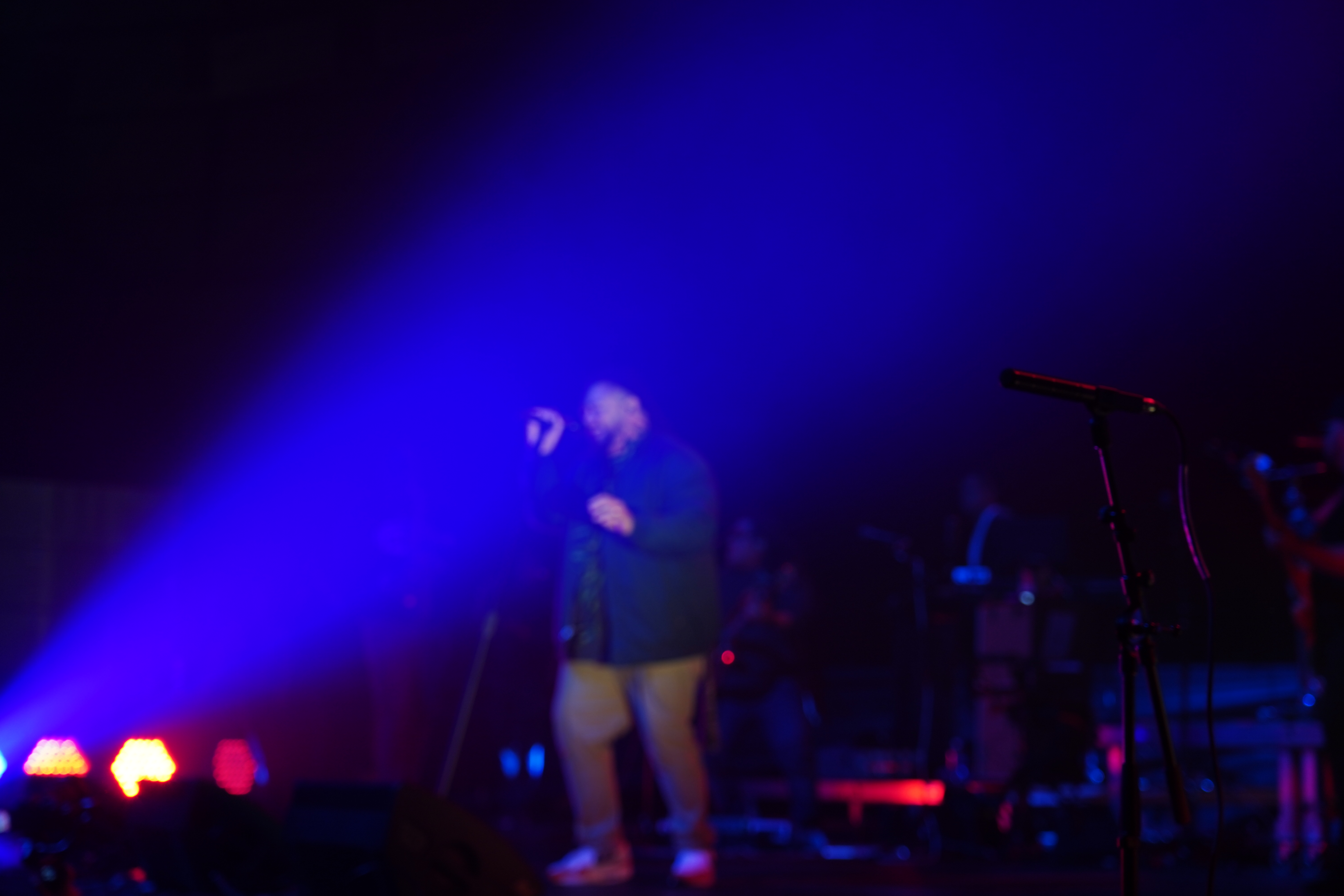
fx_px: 2277
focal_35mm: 61
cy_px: 448
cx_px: 672
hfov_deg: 32.9
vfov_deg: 22.3
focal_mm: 61
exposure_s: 1/80
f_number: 4
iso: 250
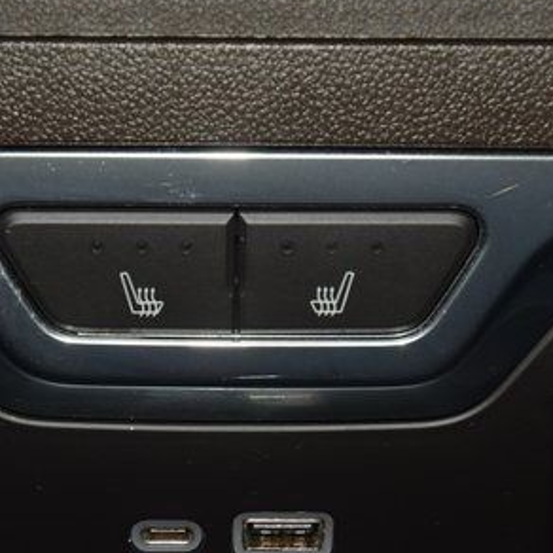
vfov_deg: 14.2
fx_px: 2223
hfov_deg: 14.2
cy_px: 293
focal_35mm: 123
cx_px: 242
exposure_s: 1/60
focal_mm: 44
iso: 100
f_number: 8
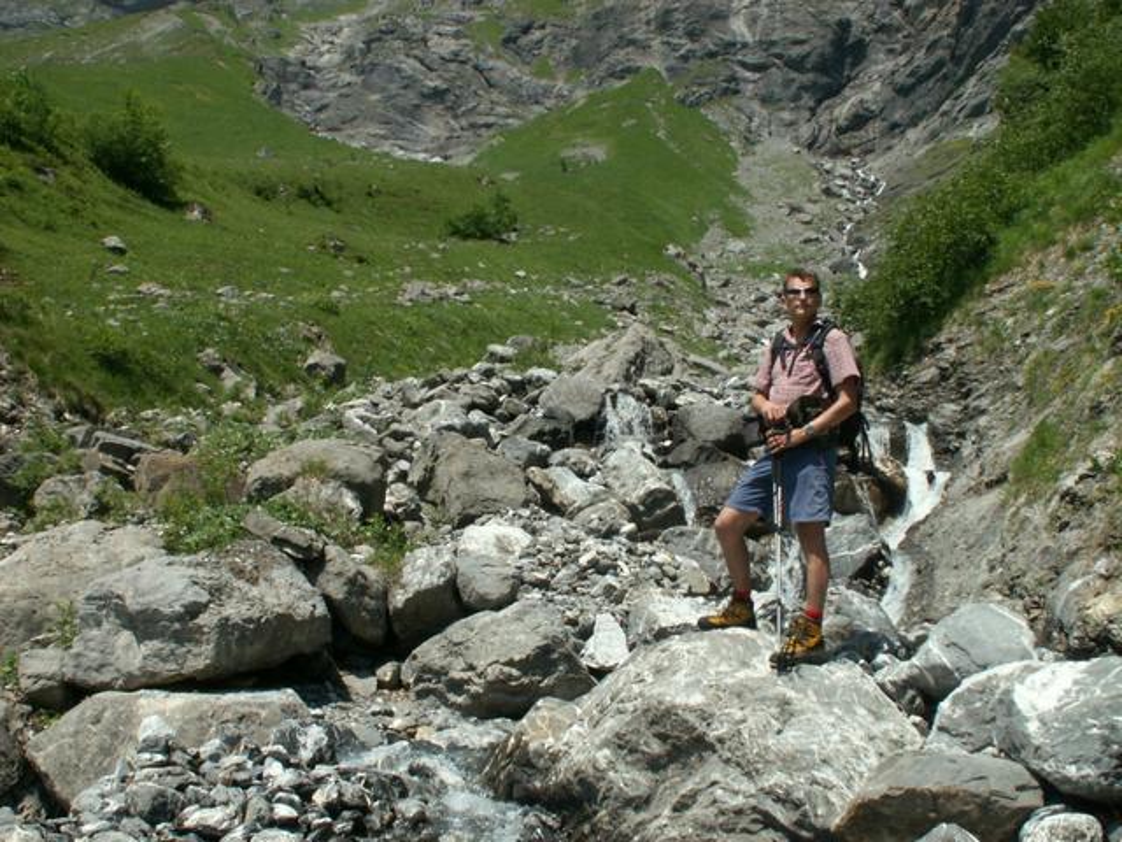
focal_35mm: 44
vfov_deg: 32.9
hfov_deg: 42.9
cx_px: 561
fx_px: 1426
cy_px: 421
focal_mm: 7.23
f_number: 8
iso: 50
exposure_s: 1/125
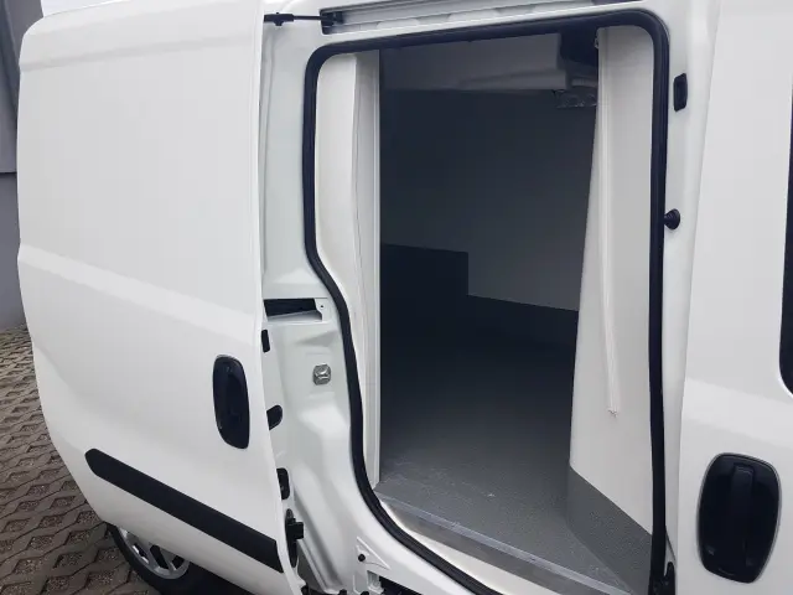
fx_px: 596
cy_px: 298
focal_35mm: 26
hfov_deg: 67.3
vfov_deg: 53.1
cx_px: 396
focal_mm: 4.2
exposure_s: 1/380
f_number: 1.7
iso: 40
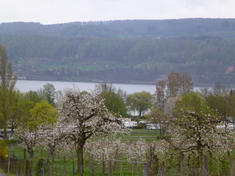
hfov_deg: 17.4
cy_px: 88
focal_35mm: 113
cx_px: 118
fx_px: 767
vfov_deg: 13.1
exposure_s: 1/125
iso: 100
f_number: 5.1
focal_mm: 20.2
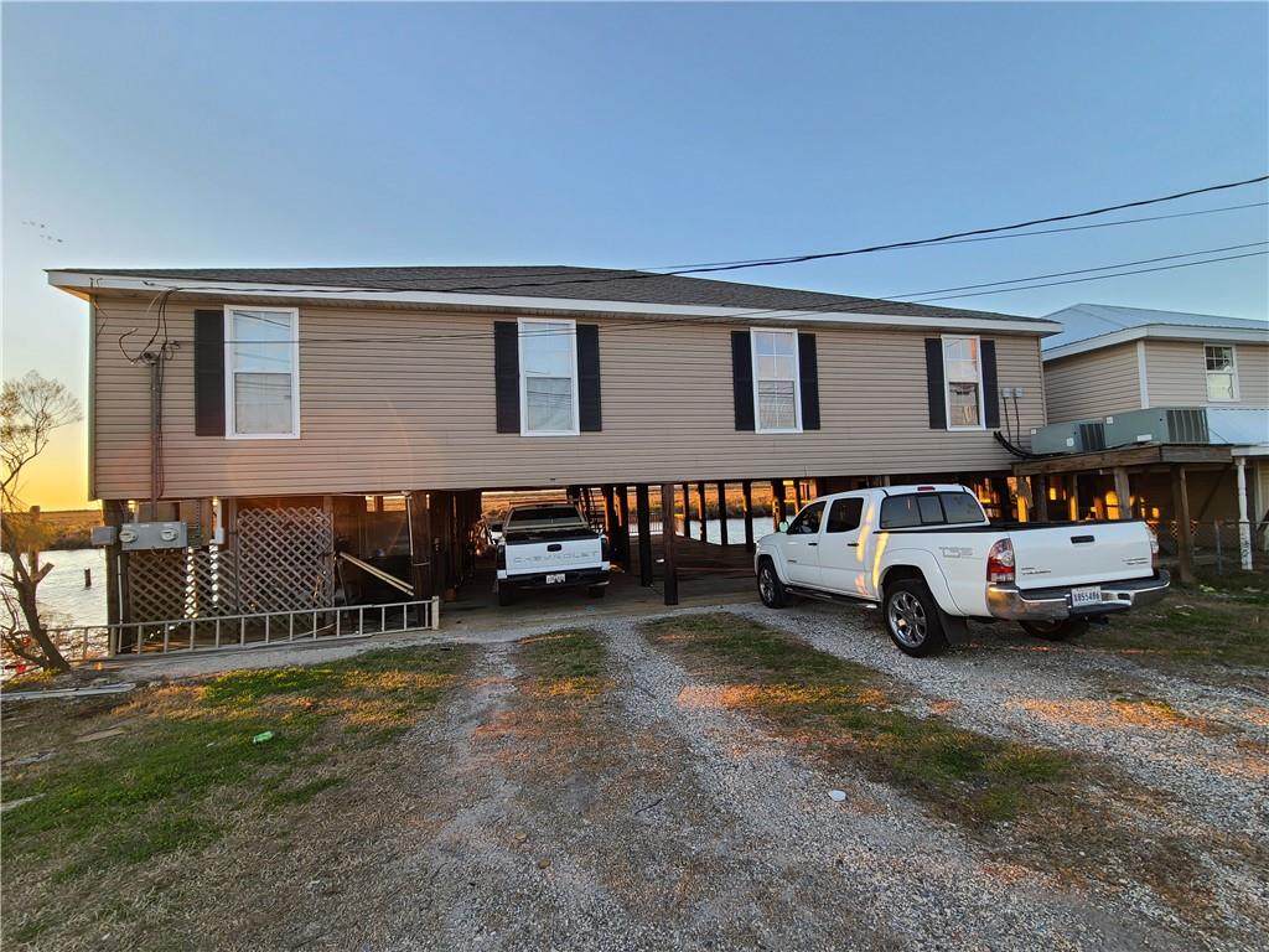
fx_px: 477
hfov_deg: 106.2
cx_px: 634
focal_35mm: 13
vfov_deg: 89.9
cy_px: 476
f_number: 2.2
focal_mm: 2.2
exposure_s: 1/128
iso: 50
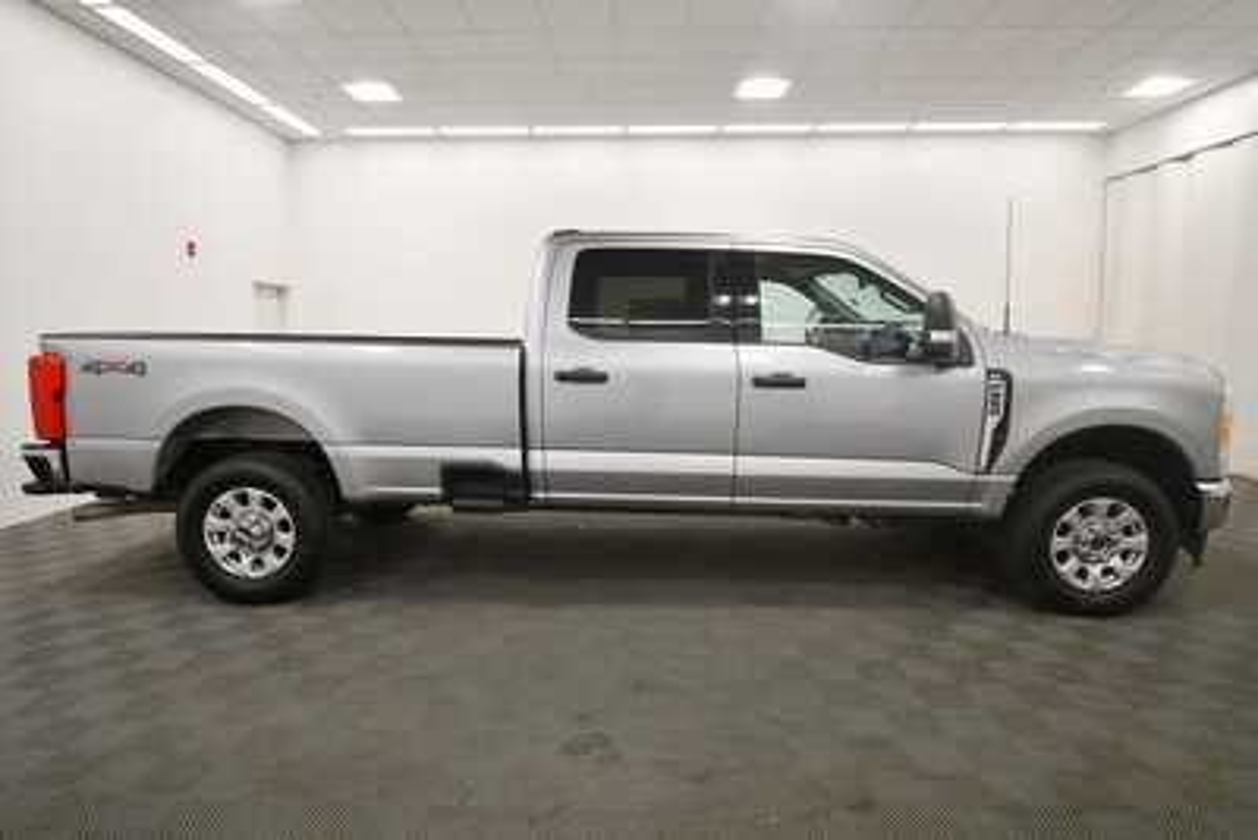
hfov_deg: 86.9
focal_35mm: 19
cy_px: 420
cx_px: 629
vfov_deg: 64.6
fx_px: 664
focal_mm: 13
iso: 800
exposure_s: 1/200
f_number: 4.8
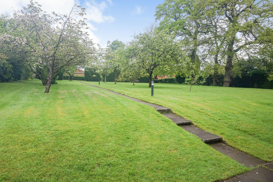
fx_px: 182
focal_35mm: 24
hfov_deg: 73.8
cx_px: 136
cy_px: 91
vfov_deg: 53.1
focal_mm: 16
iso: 400
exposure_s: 1/125
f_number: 11
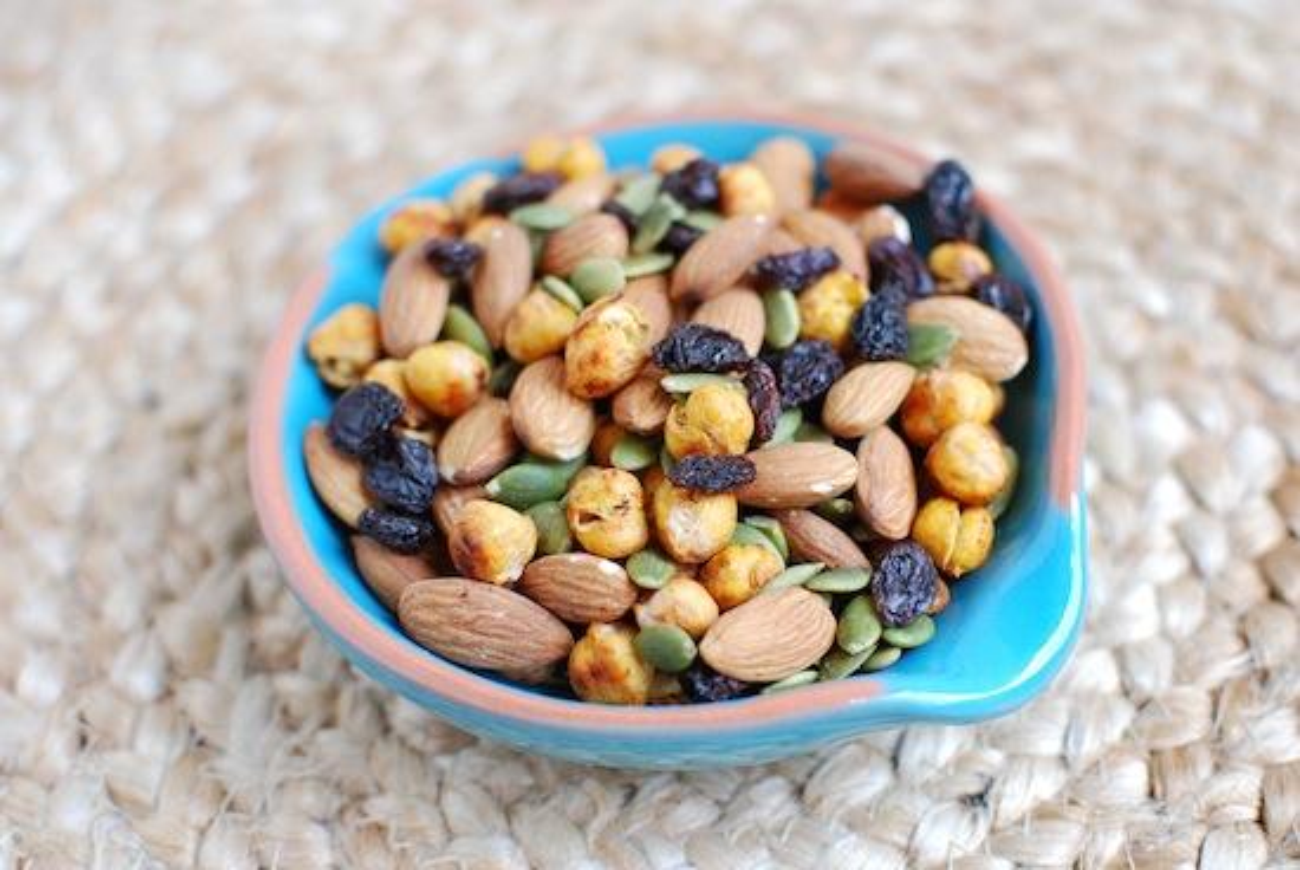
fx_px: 1898
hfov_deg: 37.8
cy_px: 435
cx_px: 650
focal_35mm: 52
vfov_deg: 25.8
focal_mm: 35
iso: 400
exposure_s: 1/125
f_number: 3.2
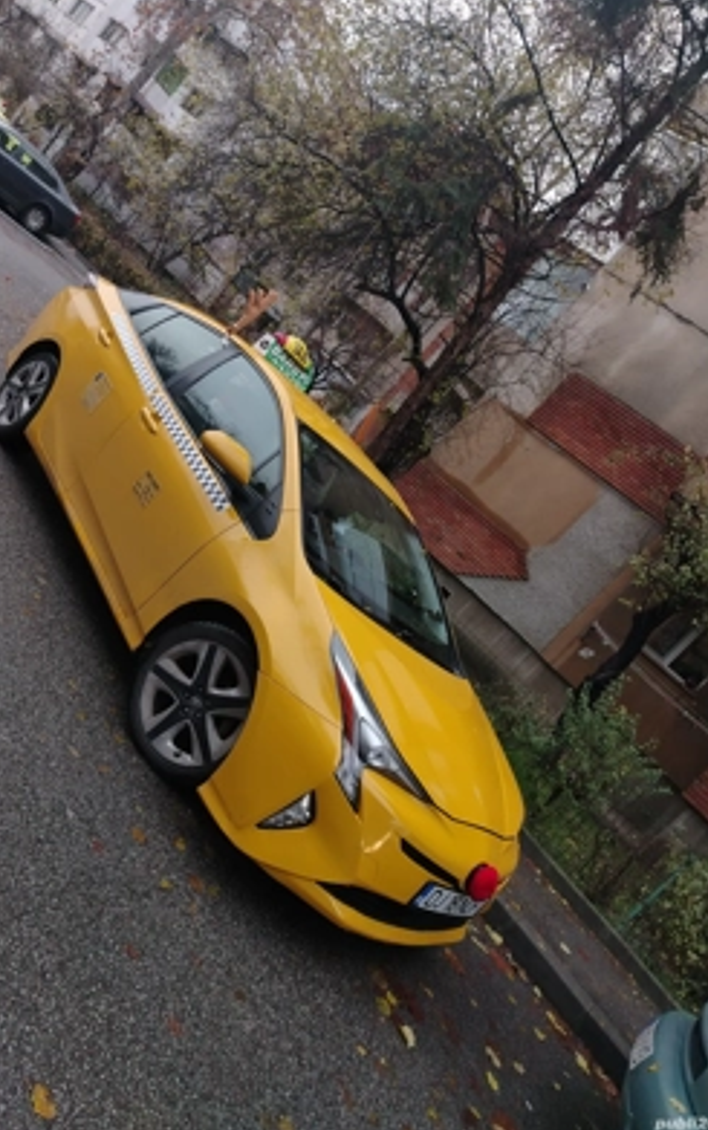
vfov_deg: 70.4
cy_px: 558
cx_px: 312
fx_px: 801
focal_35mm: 26
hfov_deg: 47.6
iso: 163
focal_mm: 5.25
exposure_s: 1/100
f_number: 1.75
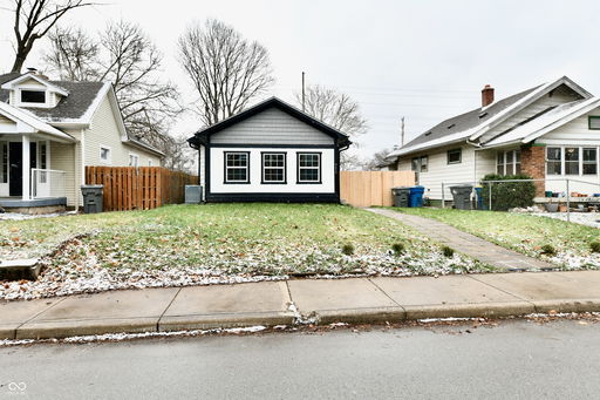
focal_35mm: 22
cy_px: 200
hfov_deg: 78.6
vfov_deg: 57.2
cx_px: 300
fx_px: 367
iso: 640
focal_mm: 22
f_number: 8
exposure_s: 1/250
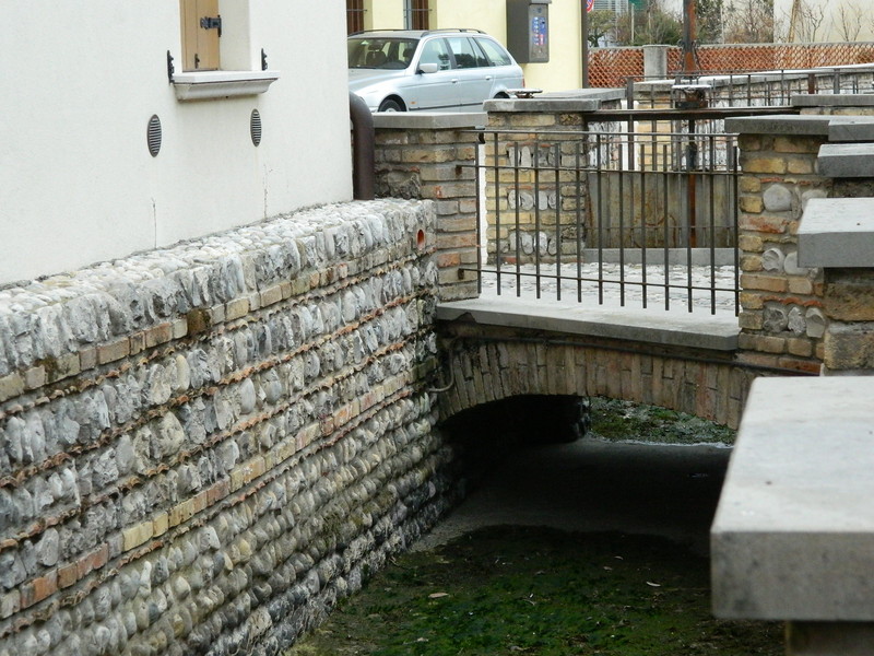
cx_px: 437
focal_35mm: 103
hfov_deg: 19.1
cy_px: 328
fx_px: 2601
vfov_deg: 14.4
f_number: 4.5
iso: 400
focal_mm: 18.6
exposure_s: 1/200
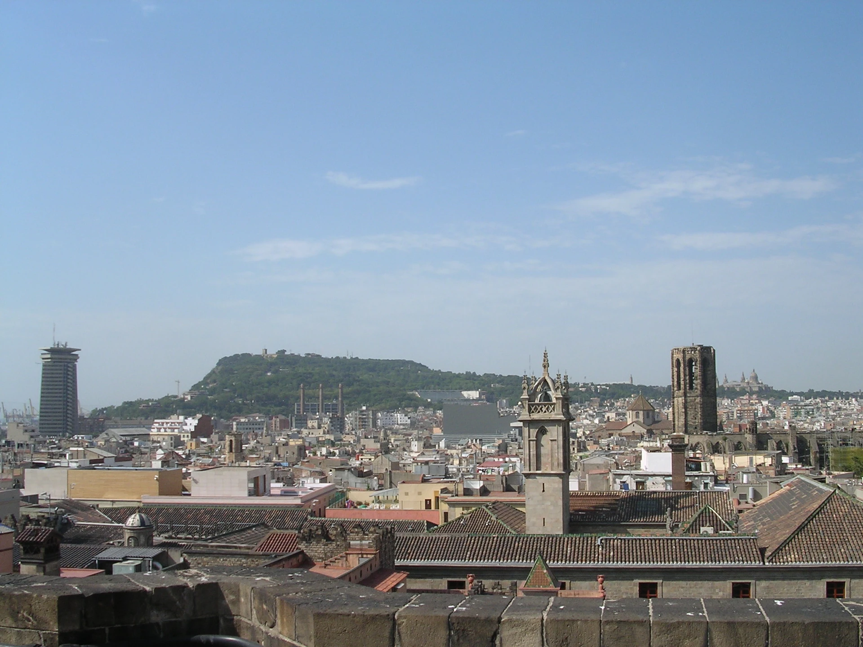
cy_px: 324
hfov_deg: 49.0
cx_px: 432
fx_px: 947
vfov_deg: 37.7
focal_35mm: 38
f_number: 5.6
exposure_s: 1/326
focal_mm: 5.8
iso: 100
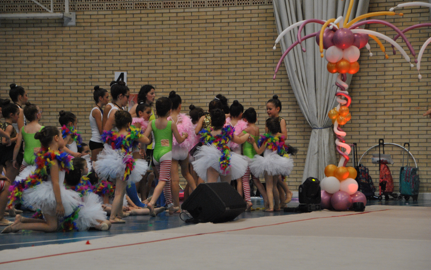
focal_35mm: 120
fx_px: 1404
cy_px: 144
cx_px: 209
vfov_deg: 11.0
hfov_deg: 17.5
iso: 800
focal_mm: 75
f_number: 5.3
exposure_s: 1/160
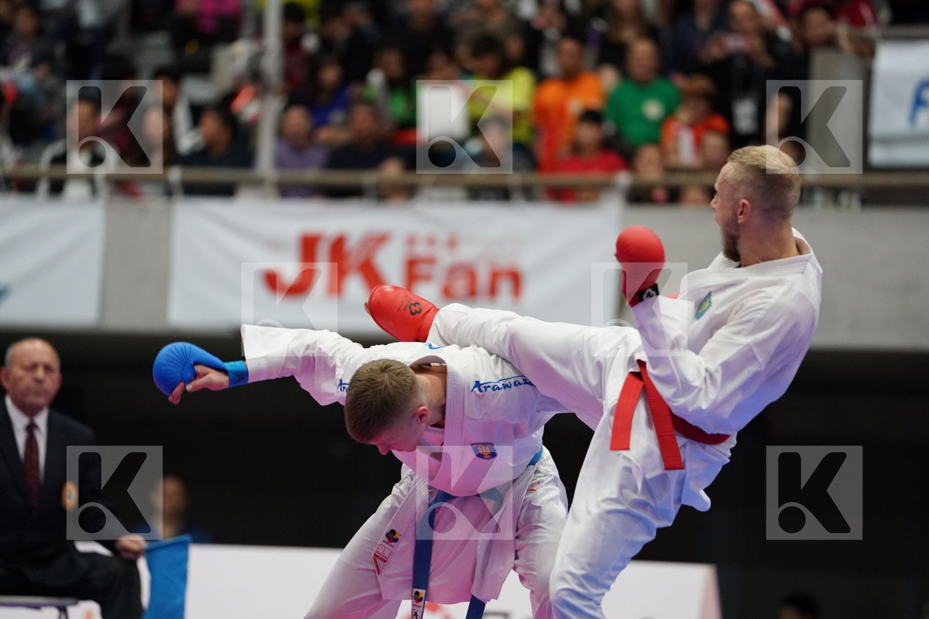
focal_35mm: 200
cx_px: 464
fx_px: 5161
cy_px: 310
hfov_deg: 10.3
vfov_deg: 6.9
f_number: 2.8
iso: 3200
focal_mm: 200
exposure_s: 1/1000
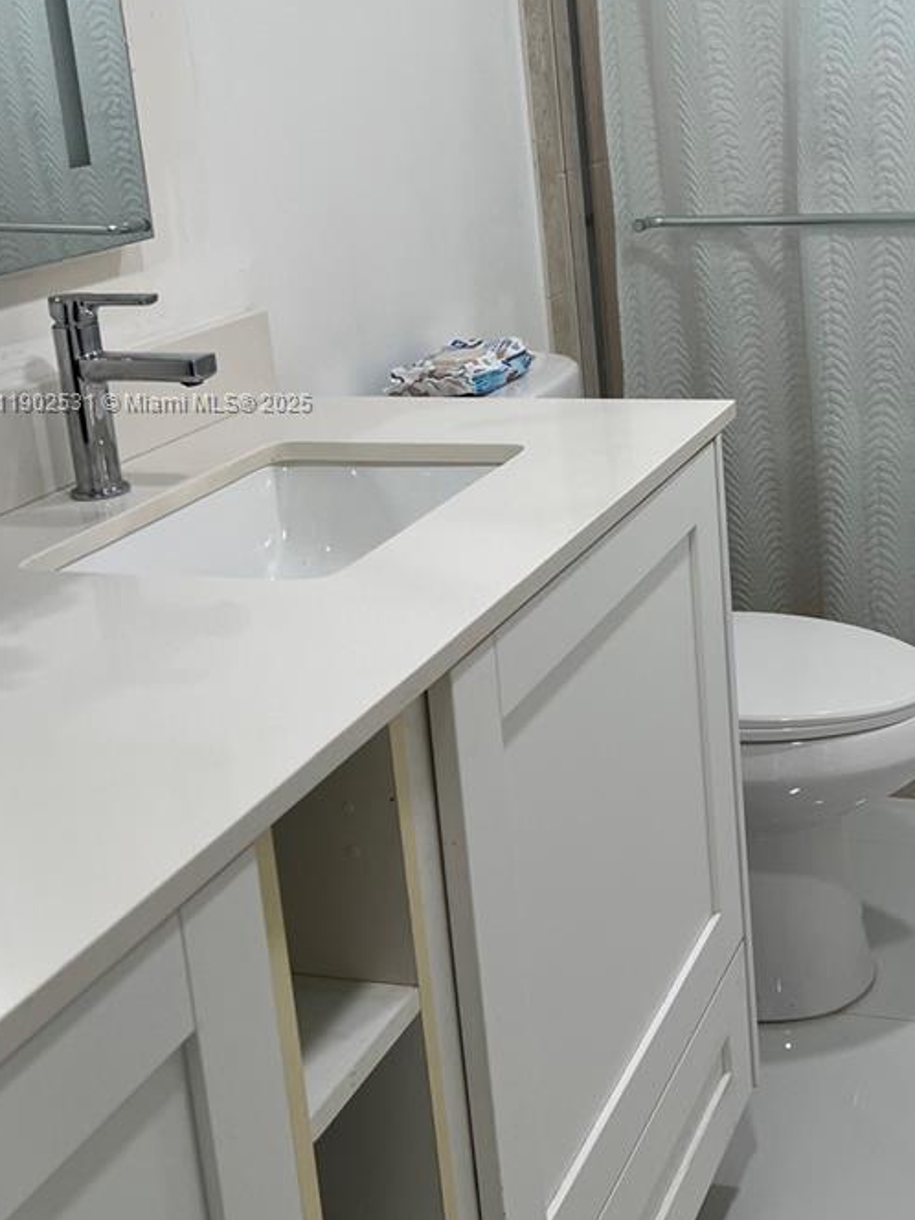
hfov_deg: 29.7
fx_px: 1656
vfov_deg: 39.9
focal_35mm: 47
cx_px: 801
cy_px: 404
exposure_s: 1/120
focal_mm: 5.7
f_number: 1.5
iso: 40
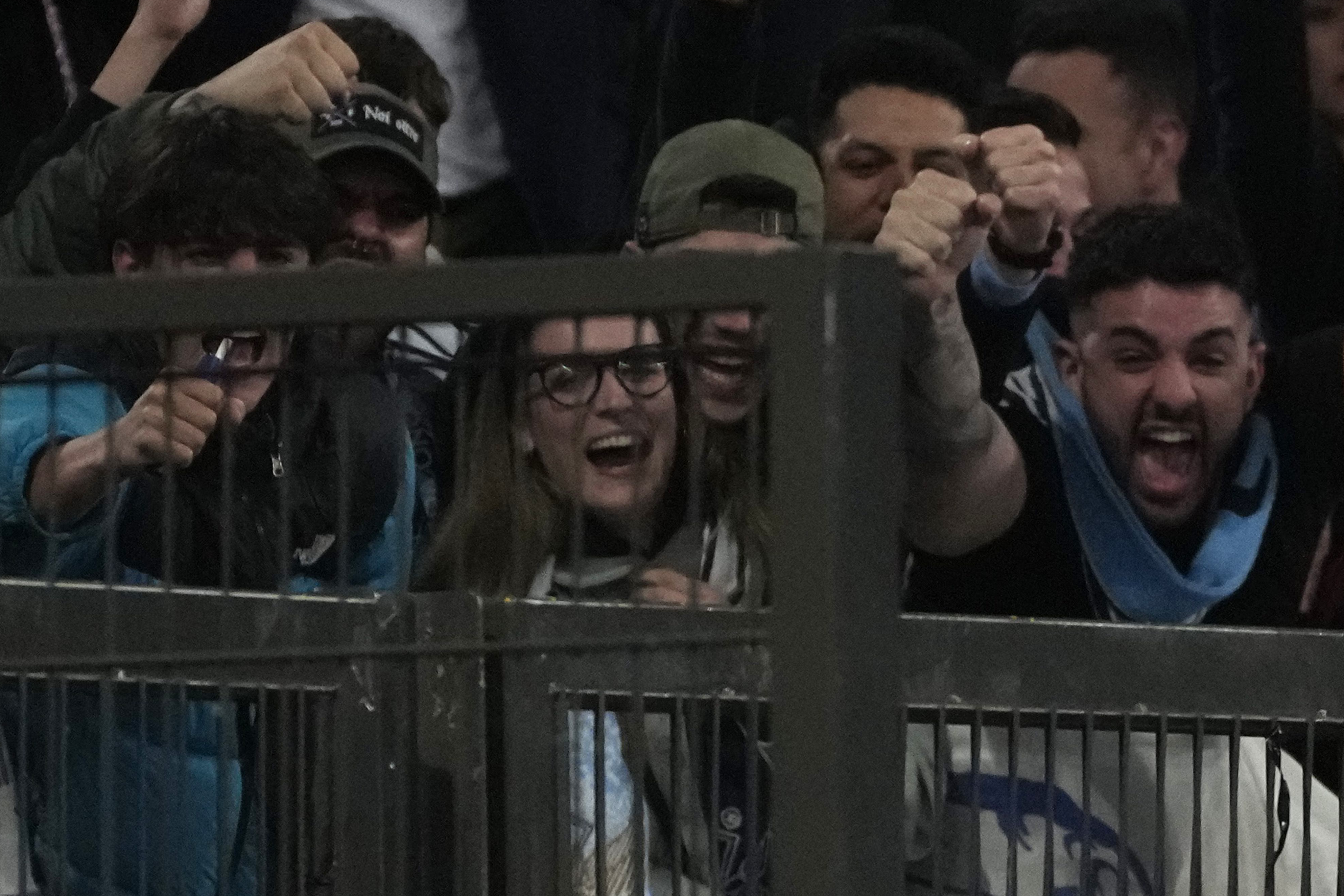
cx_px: 1116
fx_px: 22884
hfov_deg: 3.4
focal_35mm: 613
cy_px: 823
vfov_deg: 2.2
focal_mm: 282
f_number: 5.6
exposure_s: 1/1250
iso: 5000
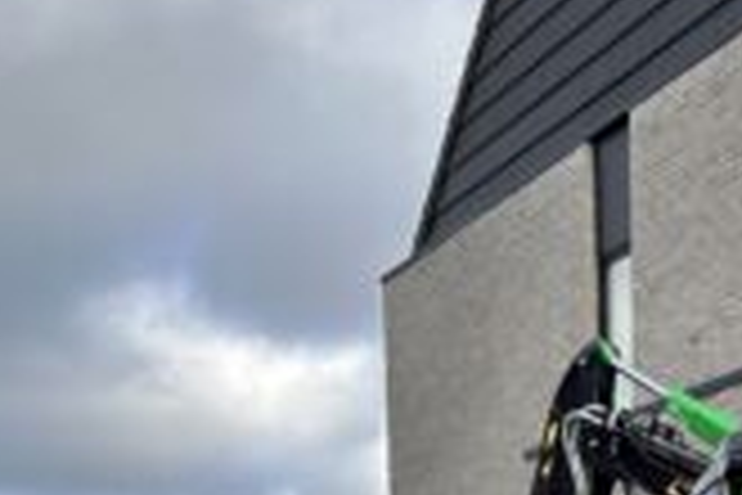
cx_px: 807
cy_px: 986
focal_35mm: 82
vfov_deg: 14.1
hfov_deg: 23.3
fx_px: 1690
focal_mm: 5.7
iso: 50
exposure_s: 1/909
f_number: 1.5
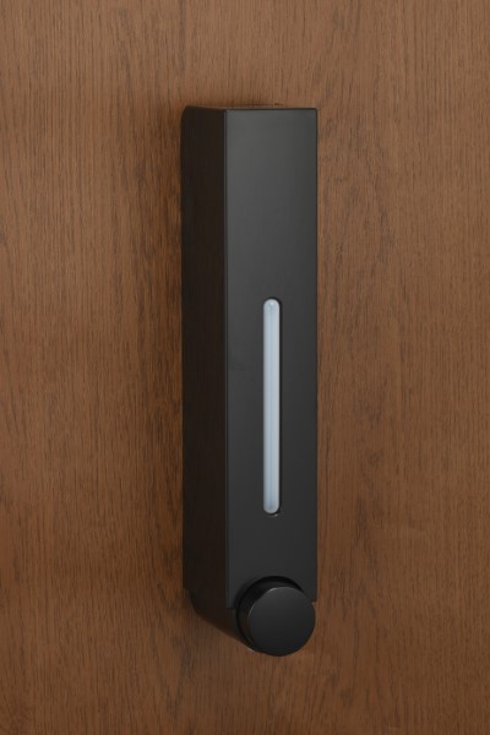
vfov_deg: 16.1
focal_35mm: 127
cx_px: 245
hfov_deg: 10.8
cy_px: 368
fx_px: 2593
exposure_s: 1/30
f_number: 16
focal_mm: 85
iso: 125
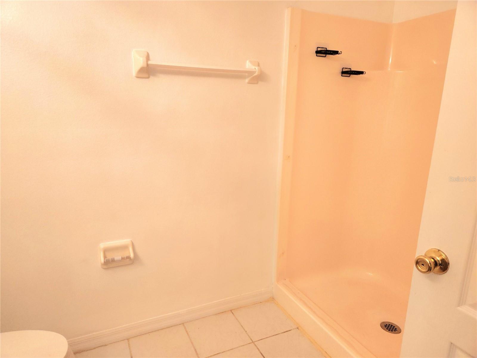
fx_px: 317
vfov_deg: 58.9
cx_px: 238
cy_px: 179
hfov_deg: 73.9
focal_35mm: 23
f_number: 1.8
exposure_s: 1/120
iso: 250
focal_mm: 5.4
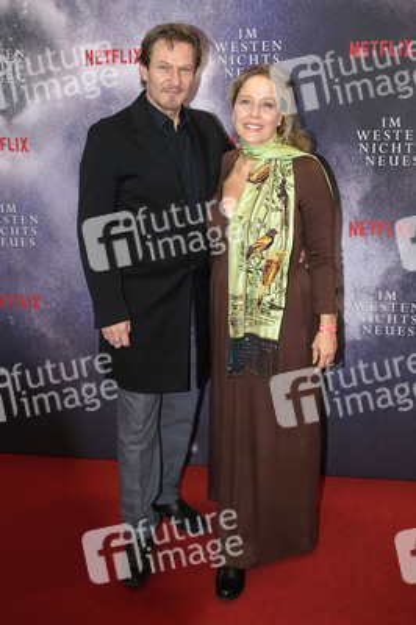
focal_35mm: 40
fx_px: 694
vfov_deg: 48.5
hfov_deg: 33.3
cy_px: 312
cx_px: 208
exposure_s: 1/200
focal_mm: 40
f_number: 5.6
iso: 640
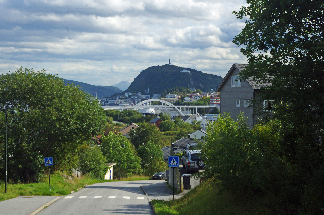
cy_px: 108
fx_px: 737
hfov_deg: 24.8
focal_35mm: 82
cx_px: 162
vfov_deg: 16.6
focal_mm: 55
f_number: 11
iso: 200
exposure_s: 1/200
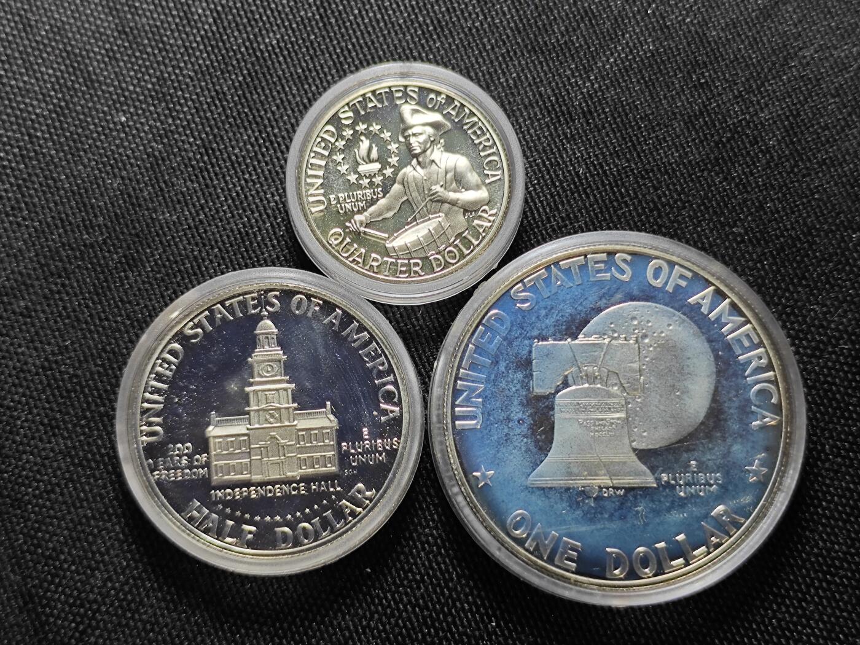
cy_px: 322
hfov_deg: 38.9
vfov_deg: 29.7
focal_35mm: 49
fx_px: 1217
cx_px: 430
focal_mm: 5.84
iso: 80
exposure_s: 1/70
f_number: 1.6
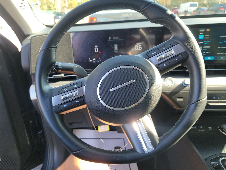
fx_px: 157
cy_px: 85
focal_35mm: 24
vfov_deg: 56.8
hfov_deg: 71.6
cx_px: 113
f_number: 1.8
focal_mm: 6.7
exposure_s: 1/59
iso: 69
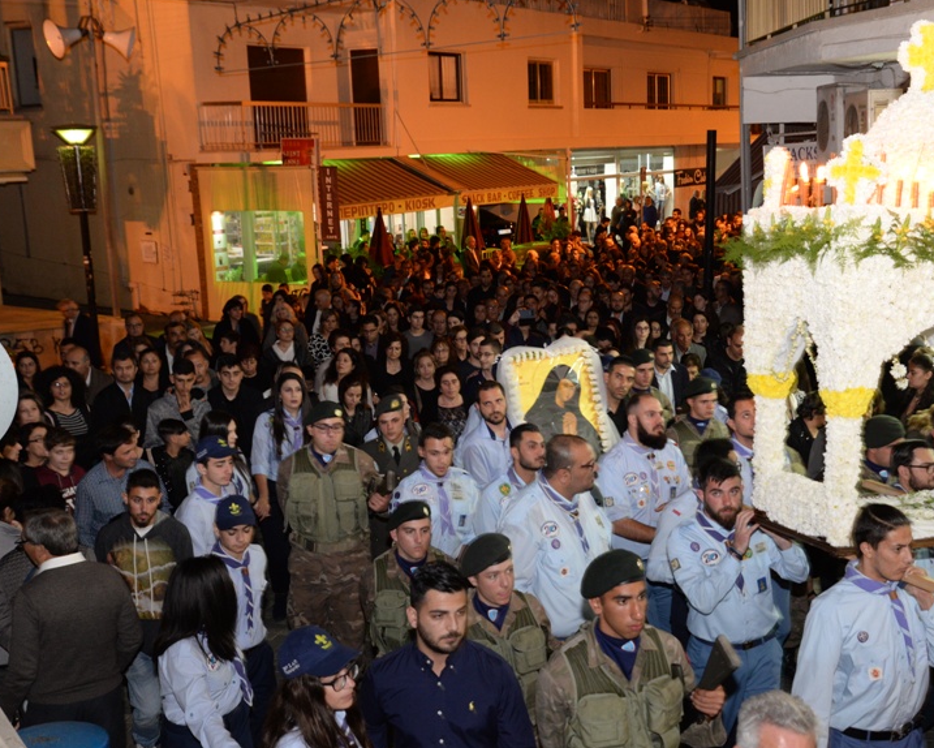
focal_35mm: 44
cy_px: 381
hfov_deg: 41.7
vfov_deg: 34.2
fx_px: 1217
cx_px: 586
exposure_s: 1/20
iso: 2000
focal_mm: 35
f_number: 6.3
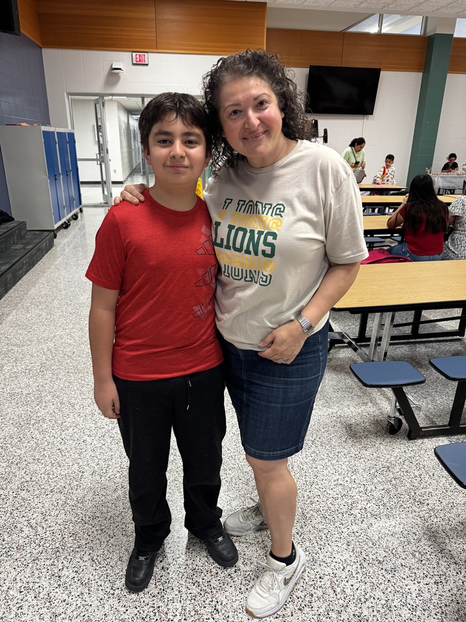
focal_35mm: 24
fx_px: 431
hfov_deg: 56.8
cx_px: 233
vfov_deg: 71.6
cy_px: 311
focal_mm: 6.76
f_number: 1.78
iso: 320
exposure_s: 1/60
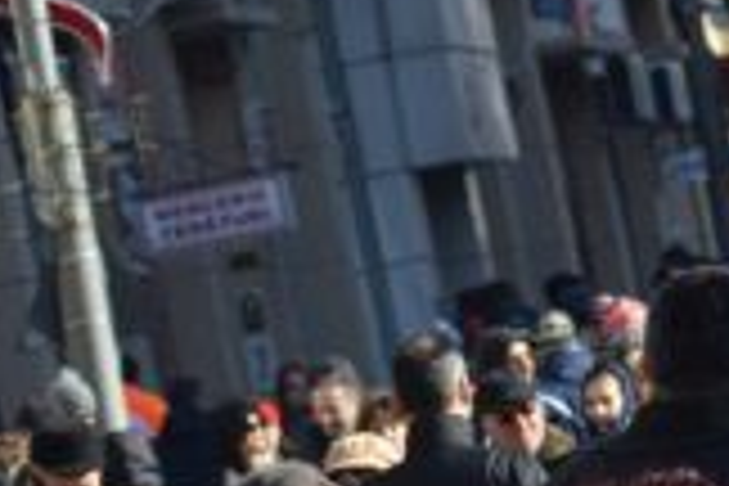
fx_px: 10529
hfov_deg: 3.9
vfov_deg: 2.6
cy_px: 407
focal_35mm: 520
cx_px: 1328
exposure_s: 1/1600
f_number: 5.6
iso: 400
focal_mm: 70
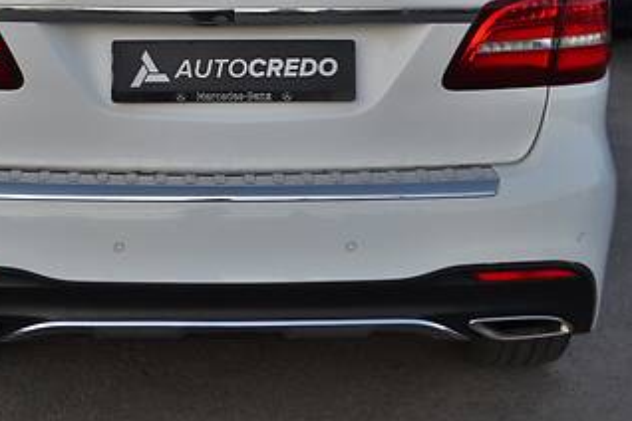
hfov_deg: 24.4
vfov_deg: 16.1
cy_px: -17
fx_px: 1457
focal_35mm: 83
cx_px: 240
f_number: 5.6
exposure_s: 1/125
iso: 180
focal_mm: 22
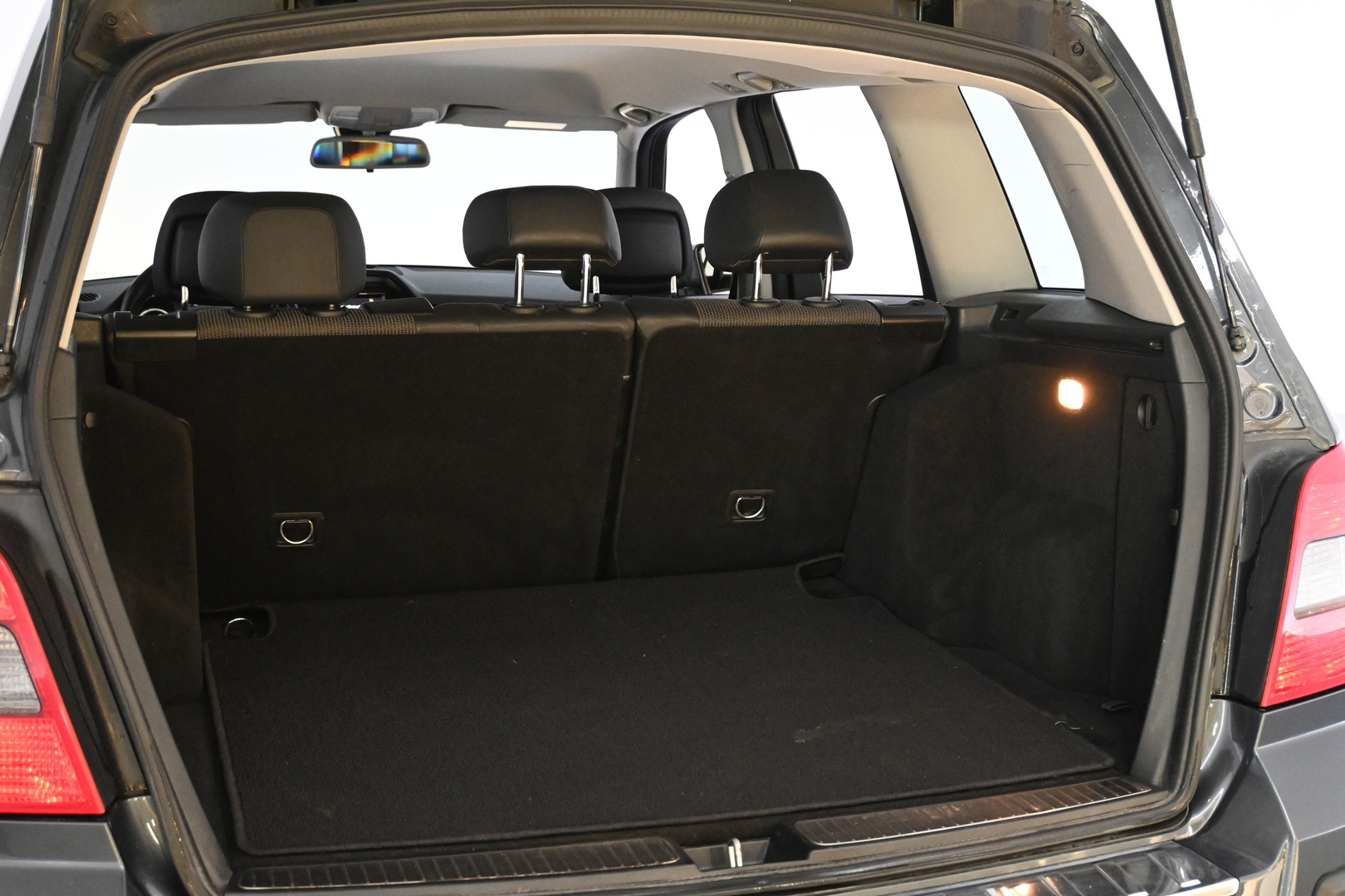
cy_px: 448
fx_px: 1709
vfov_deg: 29.4
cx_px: 672
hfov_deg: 43.0
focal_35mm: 46
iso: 4000
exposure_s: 1/50
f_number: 4.8
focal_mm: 30.5
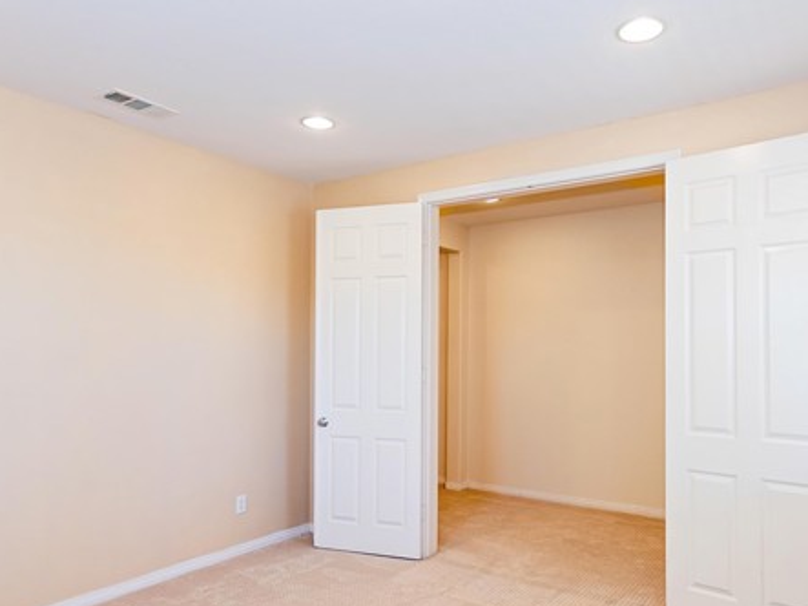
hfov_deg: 69.1
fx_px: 583
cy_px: 331
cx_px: 458
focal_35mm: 25
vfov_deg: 54.8
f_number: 3.5
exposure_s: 1/160
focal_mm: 12
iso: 200
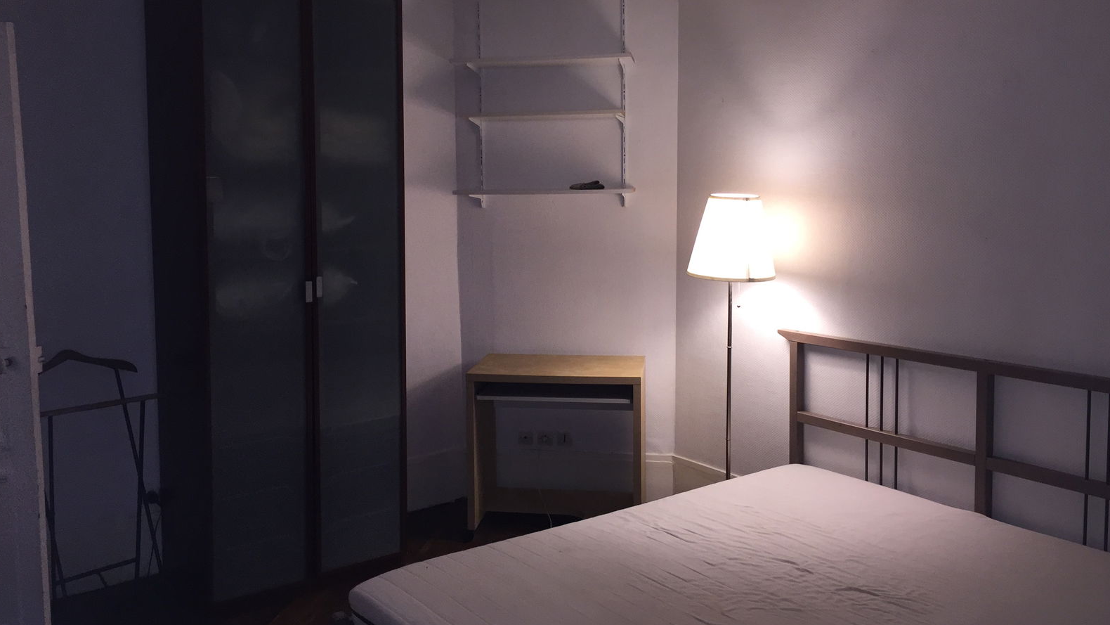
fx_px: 942
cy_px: 264
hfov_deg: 61.0
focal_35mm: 32
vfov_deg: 36.6
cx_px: 553
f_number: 2.2
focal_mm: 4.15
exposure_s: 1/33
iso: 100
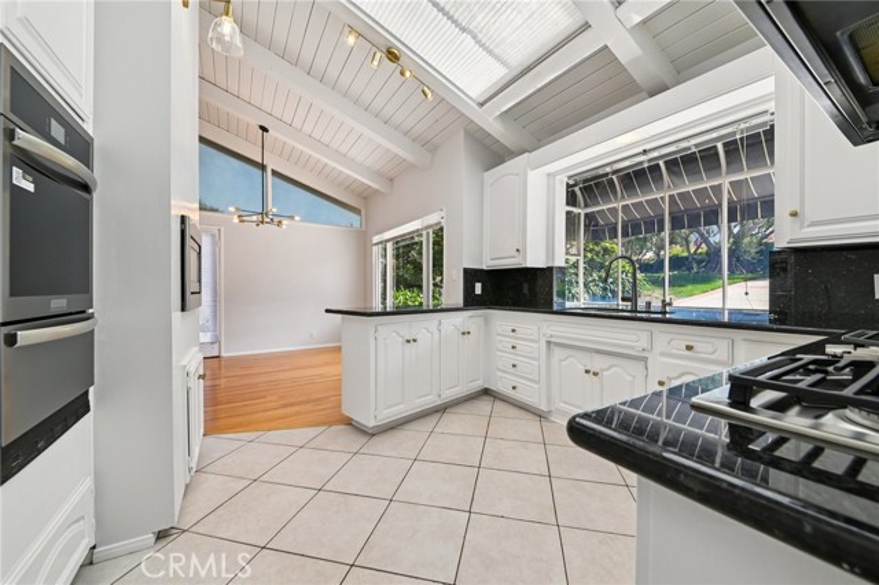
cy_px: 292
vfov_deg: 85.4
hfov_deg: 108.4
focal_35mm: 13
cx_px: 440
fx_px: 317
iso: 250
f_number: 8
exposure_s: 1/30
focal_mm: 13
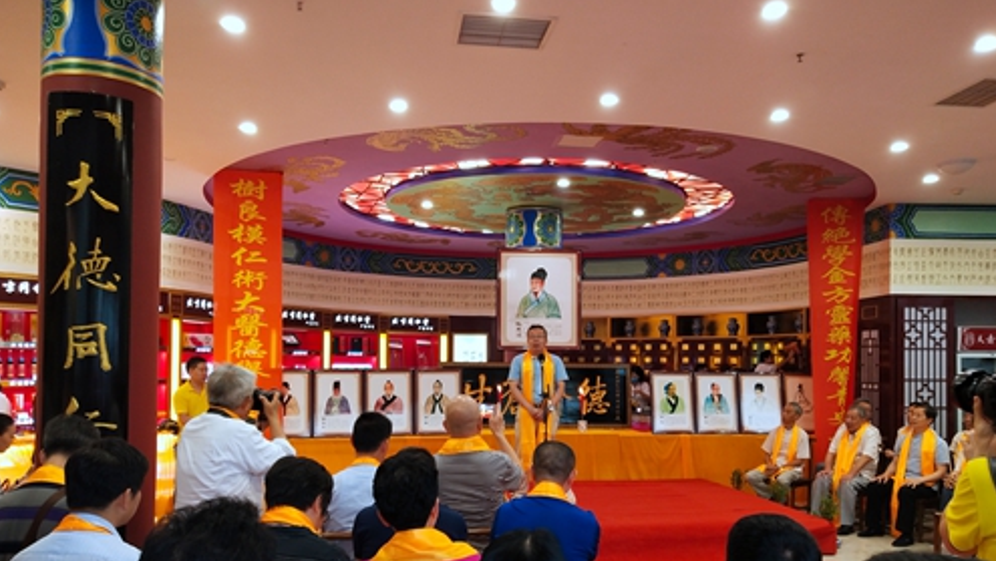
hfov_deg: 59.5
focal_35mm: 33
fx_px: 872
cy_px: 349
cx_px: 499
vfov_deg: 35.5
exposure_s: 1/50
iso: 260
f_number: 1.8
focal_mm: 3.95
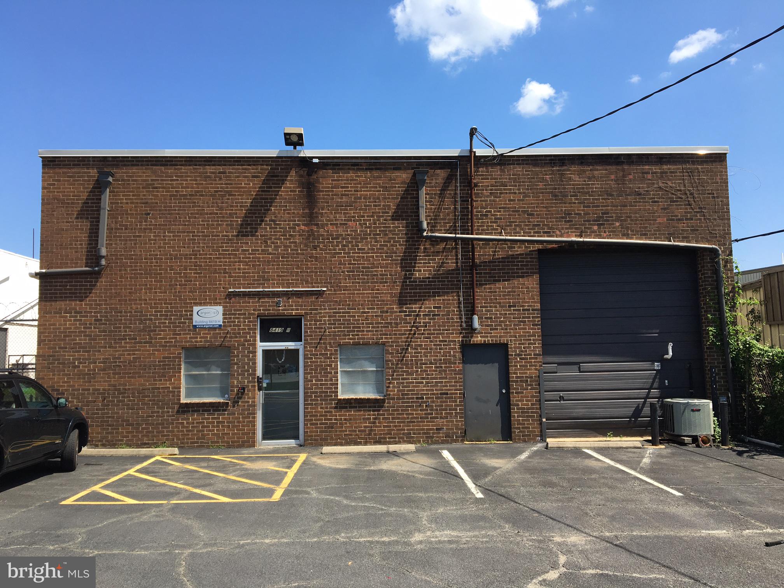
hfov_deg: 61.7
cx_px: 392
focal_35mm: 29
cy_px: 294
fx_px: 657
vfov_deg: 48.2
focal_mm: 4.15
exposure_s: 1/1026
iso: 25
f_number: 2.2
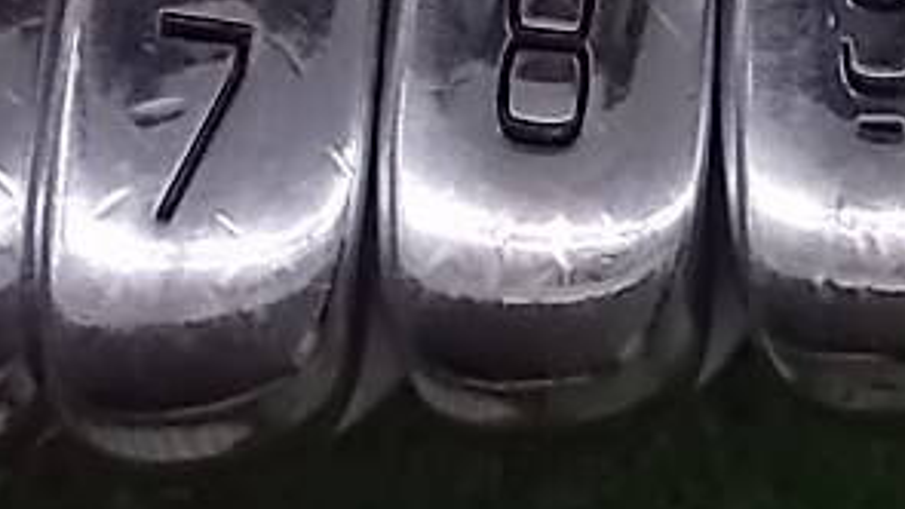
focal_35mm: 71
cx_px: 405
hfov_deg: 29.7
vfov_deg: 16.4
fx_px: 1704
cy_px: -64
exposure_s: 1/125
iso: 450
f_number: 3.4
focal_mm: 5.3
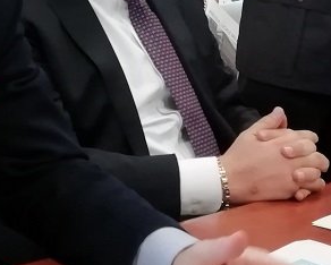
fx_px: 872
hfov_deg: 20.1
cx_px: -69
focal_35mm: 89
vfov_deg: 16.8
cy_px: -18
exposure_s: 1/33.3
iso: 250
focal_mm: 3.46
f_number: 2.2
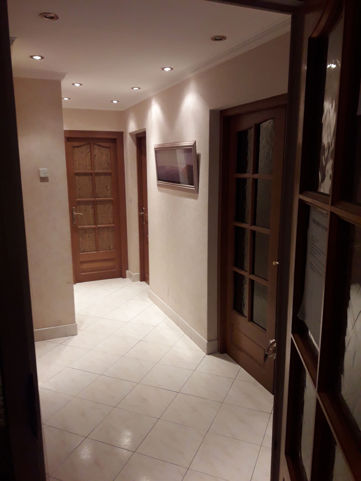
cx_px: 180
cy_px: 240
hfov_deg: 49.7
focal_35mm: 28
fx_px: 389
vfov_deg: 63.4
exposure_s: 1/50
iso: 125
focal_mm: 3.7
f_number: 1.9
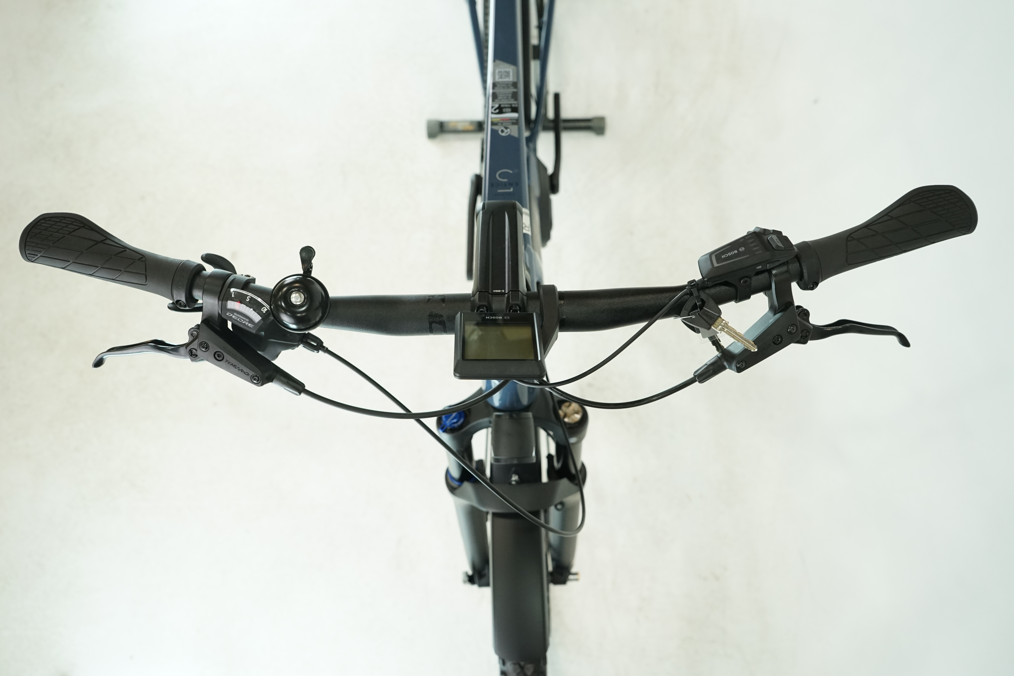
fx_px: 845
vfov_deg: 43.6
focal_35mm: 30
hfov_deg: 61.9
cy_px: 338
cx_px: 507
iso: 1600
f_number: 5.6
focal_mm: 30
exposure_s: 1/200
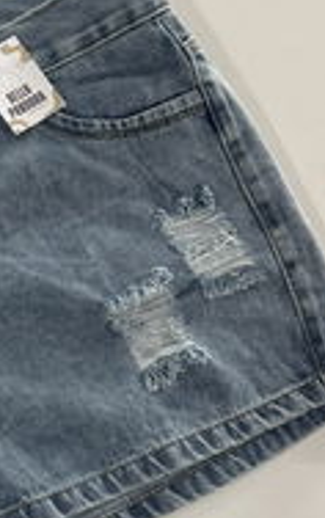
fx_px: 1102
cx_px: -138
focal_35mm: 78
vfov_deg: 26.4
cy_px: 324
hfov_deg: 15.7
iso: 100
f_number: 1.6
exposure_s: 1/121
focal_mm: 5.96
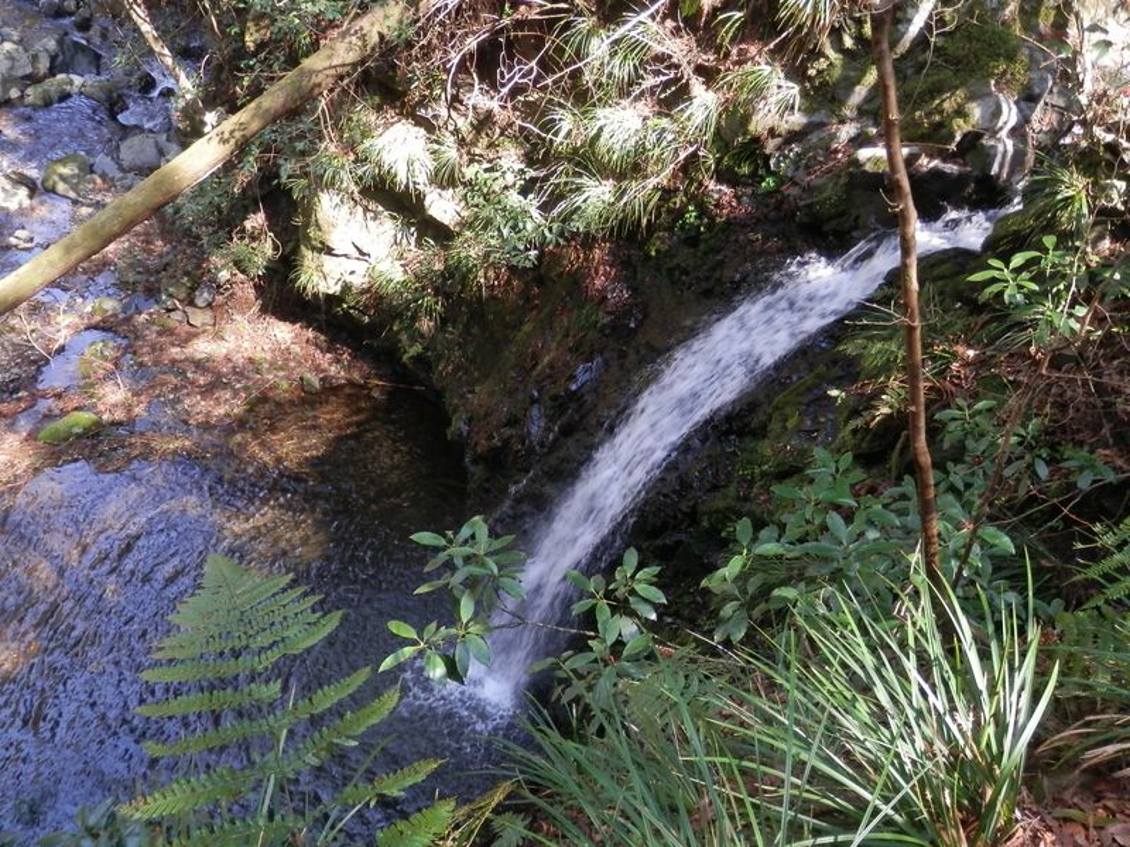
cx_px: 565
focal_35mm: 30
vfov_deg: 46.8
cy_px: 424
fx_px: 979
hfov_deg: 60.0
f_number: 3.3
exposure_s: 1/50
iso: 200
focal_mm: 5.5
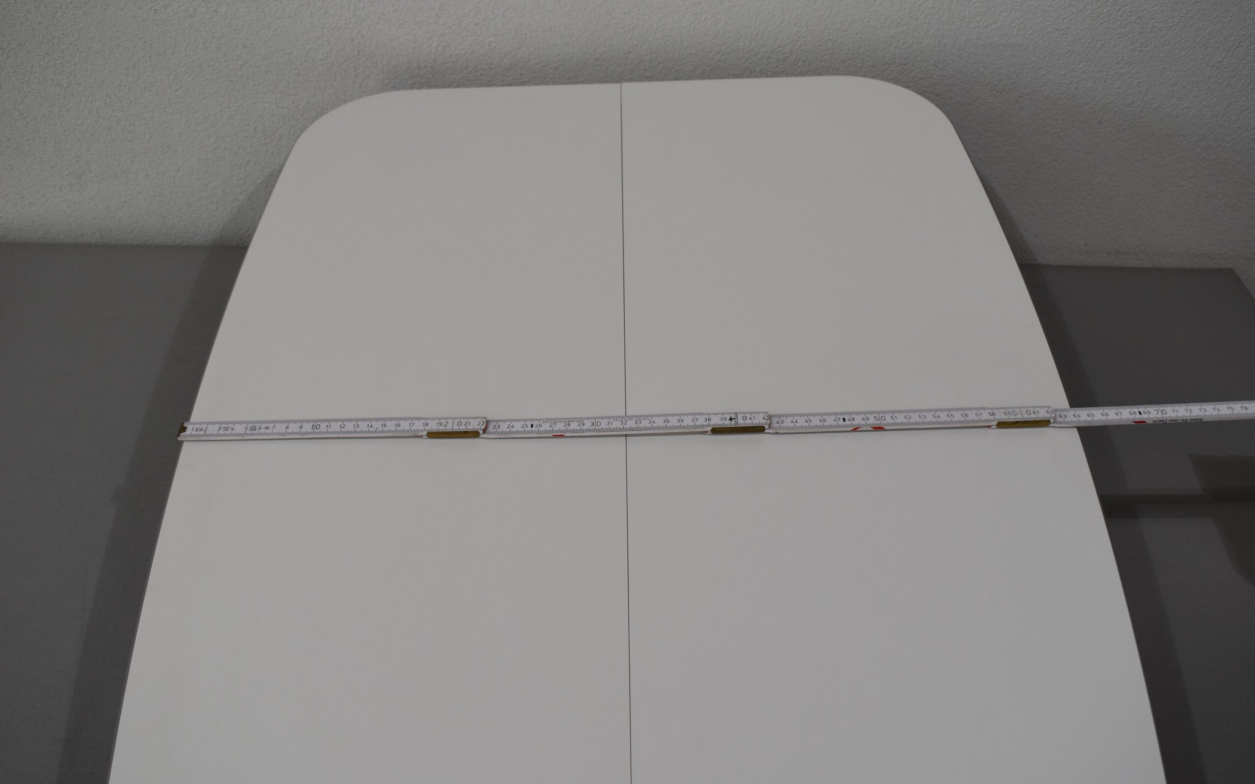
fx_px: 1266
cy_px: 417
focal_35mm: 37
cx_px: 624
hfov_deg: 52.7
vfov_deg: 34.4
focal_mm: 24
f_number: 6.3
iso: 200
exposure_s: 1/160
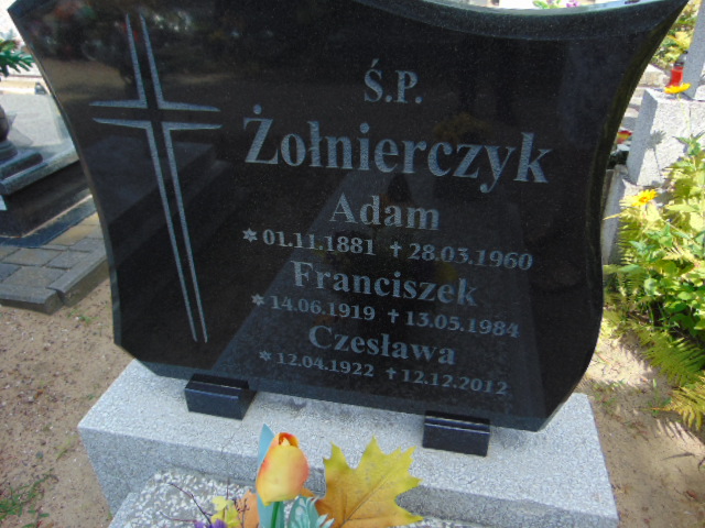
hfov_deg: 69.4
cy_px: 264
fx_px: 509
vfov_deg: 54.9
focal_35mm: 25
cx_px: 352
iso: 80
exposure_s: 1/500
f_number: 3
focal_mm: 4.5
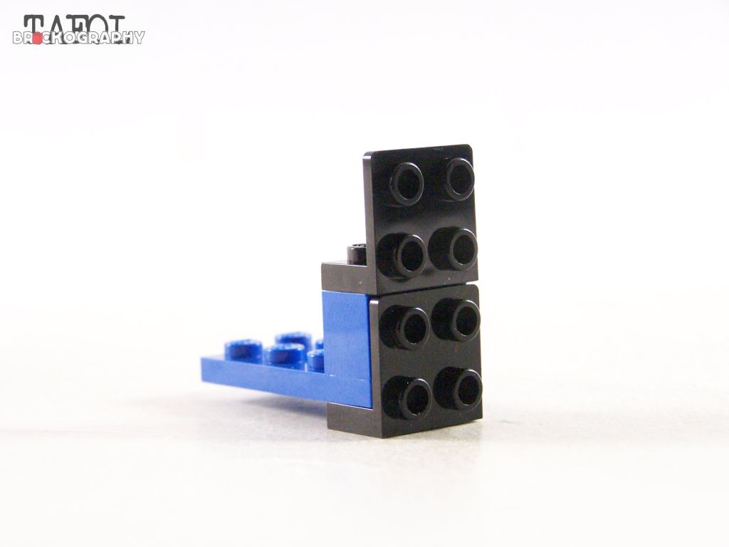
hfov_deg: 18.7
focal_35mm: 105
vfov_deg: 14.1
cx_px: 364
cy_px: 274
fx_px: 2211
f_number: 3.2
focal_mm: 17.5
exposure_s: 1/60
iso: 400
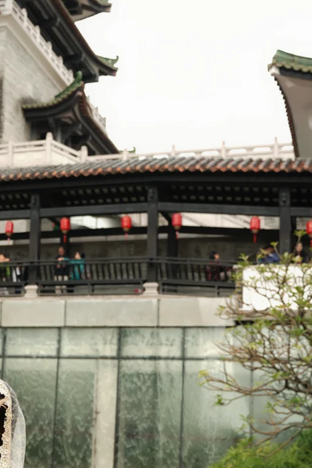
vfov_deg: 33.2
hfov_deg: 22.2
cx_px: 45
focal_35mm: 60
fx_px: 780
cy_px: 303
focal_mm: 28
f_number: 3.5
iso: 80
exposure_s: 1/200
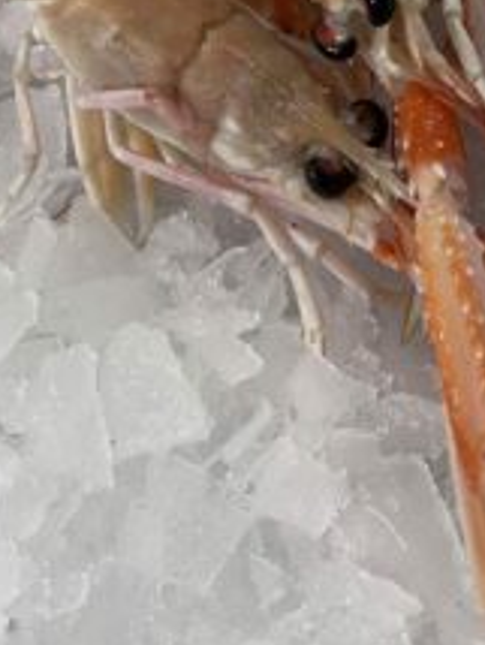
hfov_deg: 21.1
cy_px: -139
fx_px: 1268
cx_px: 449
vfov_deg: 25.5
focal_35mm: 68
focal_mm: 5.1
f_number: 1.6
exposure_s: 1/50
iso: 64
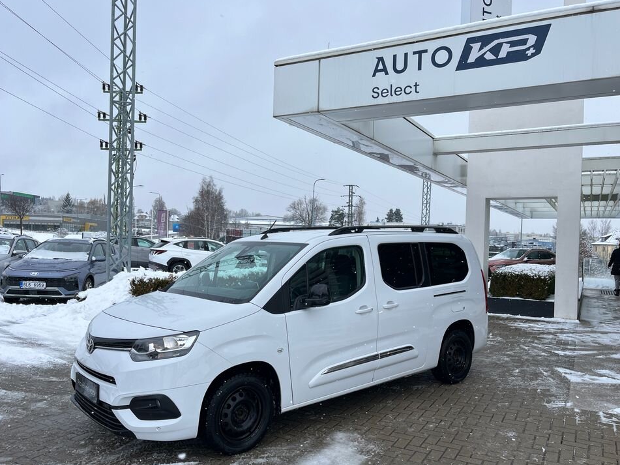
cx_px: 308
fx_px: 501
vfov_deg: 49.7
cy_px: 242
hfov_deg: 63.5
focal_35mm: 28
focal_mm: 5.1
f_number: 1.6
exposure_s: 1/657
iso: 50
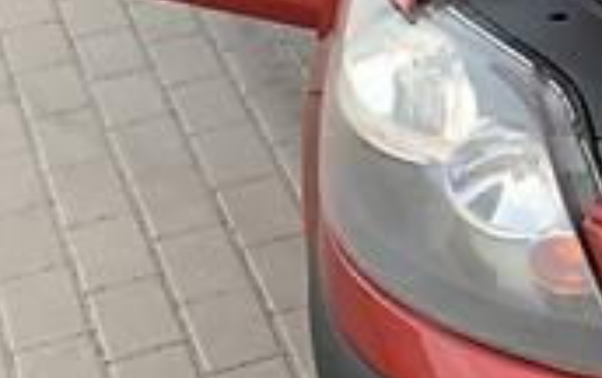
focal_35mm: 128
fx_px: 2103
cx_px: 1197
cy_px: -130
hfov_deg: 13.9
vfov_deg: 10.0
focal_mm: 4.2
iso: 100
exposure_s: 1/60
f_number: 1.8
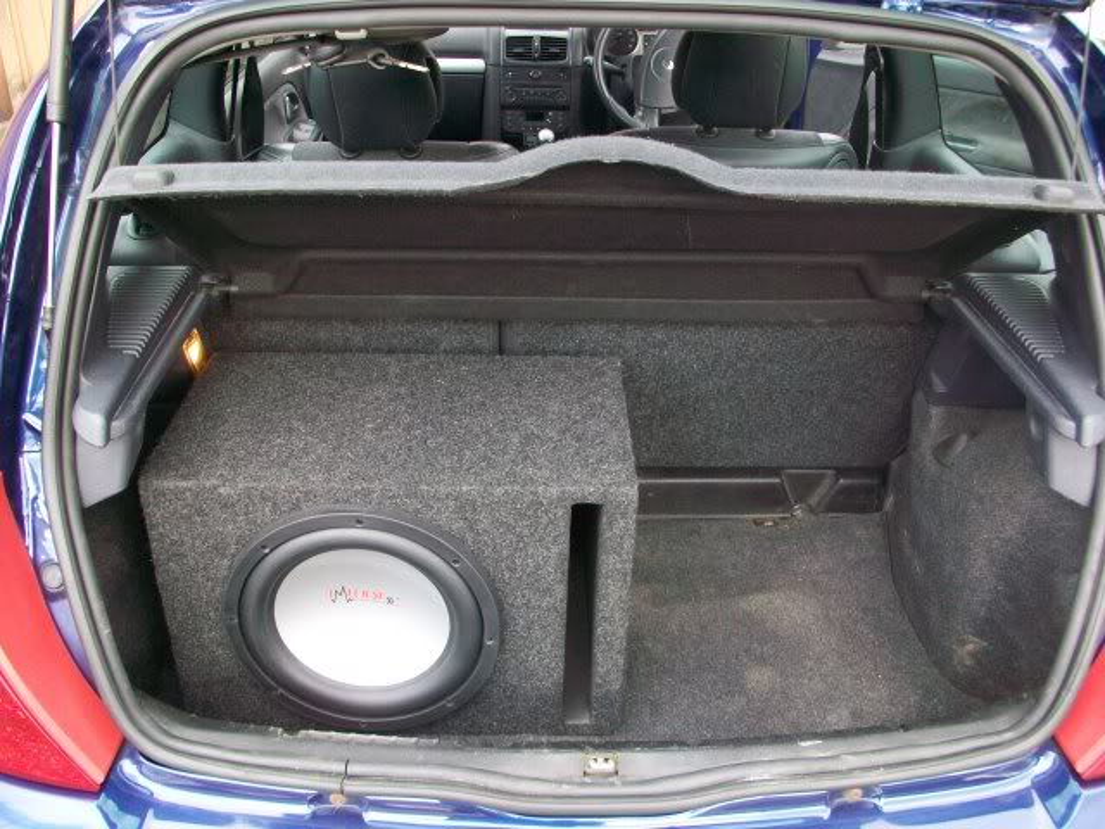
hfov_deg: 56.8
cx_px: 552
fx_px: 1021
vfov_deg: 44.2
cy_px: 414
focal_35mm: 32
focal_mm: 5.7
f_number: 2.8
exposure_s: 1/60
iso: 108
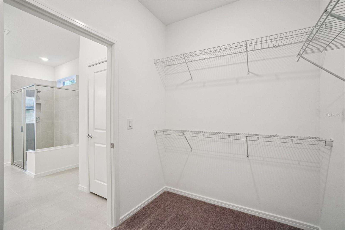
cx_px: 172
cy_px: 115
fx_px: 144
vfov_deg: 77.3
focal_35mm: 15
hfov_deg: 100.4
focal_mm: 10
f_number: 8
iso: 640
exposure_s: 1/30
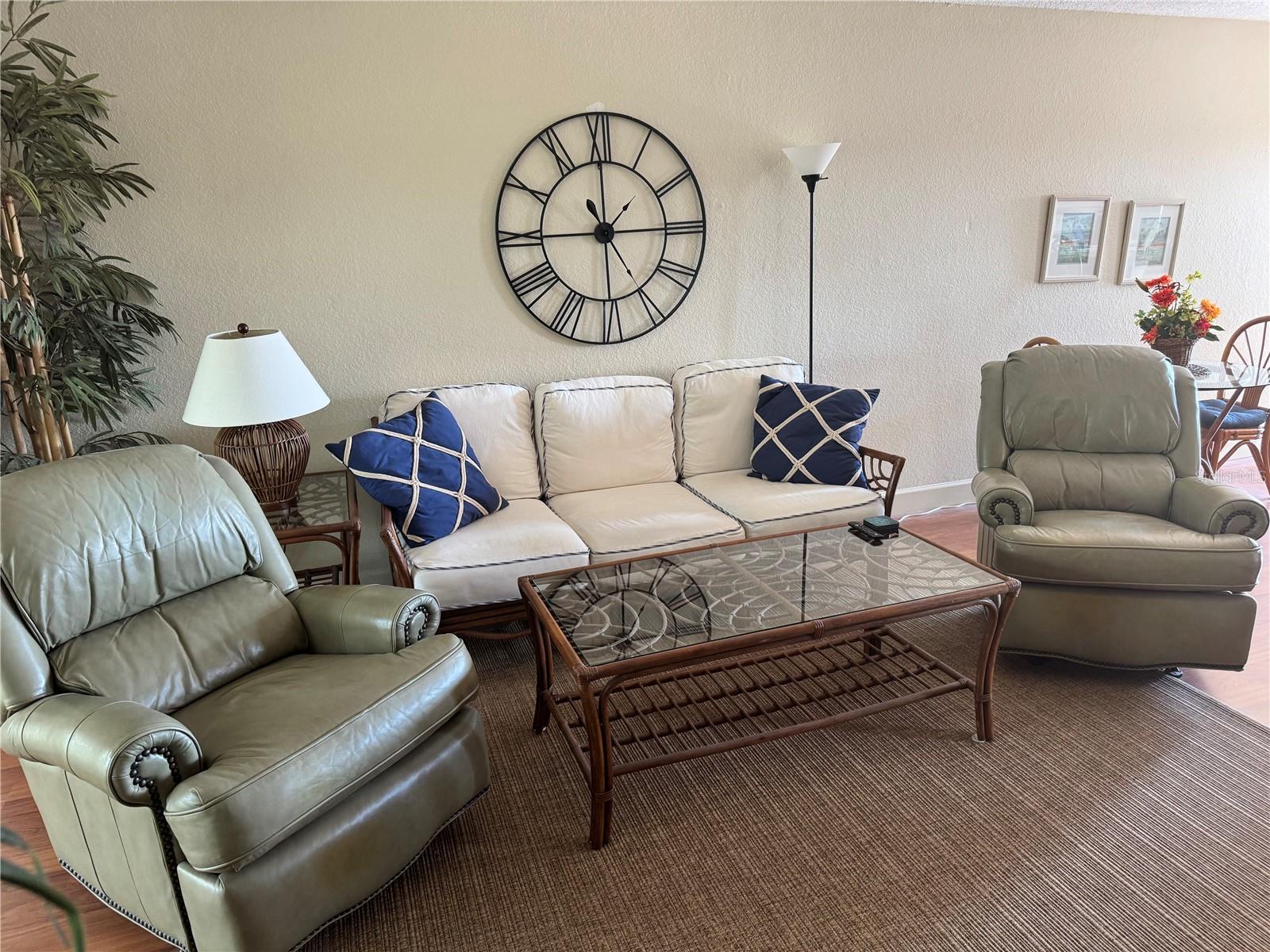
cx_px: 635
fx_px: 881
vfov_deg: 56.8
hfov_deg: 71.6
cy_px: 476
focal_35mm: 24
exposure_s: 1/60
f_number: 1.78
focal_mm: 6.76
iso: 200
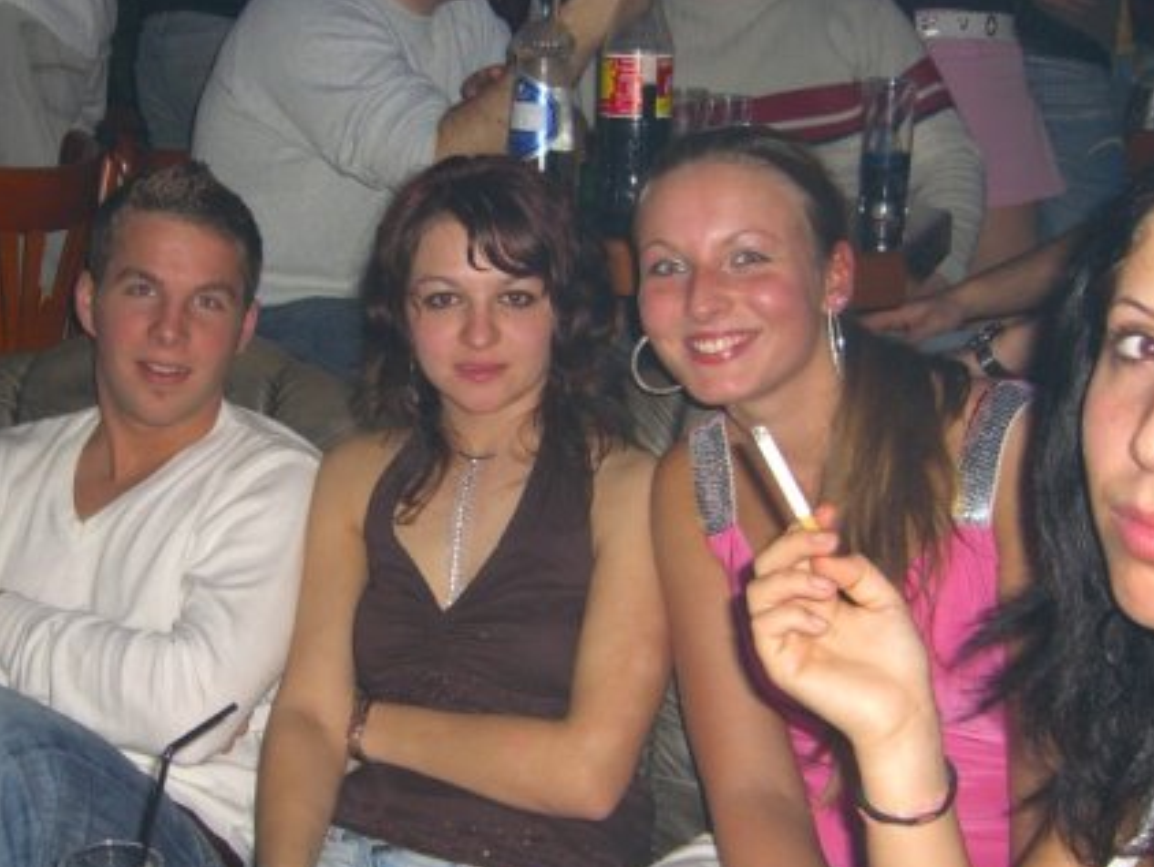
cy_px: 517
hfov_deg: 35.4
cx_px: 443
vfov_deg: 27.0
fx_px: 1801
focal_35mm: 54
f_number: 2.8
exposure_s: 1/60
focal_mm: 7.9
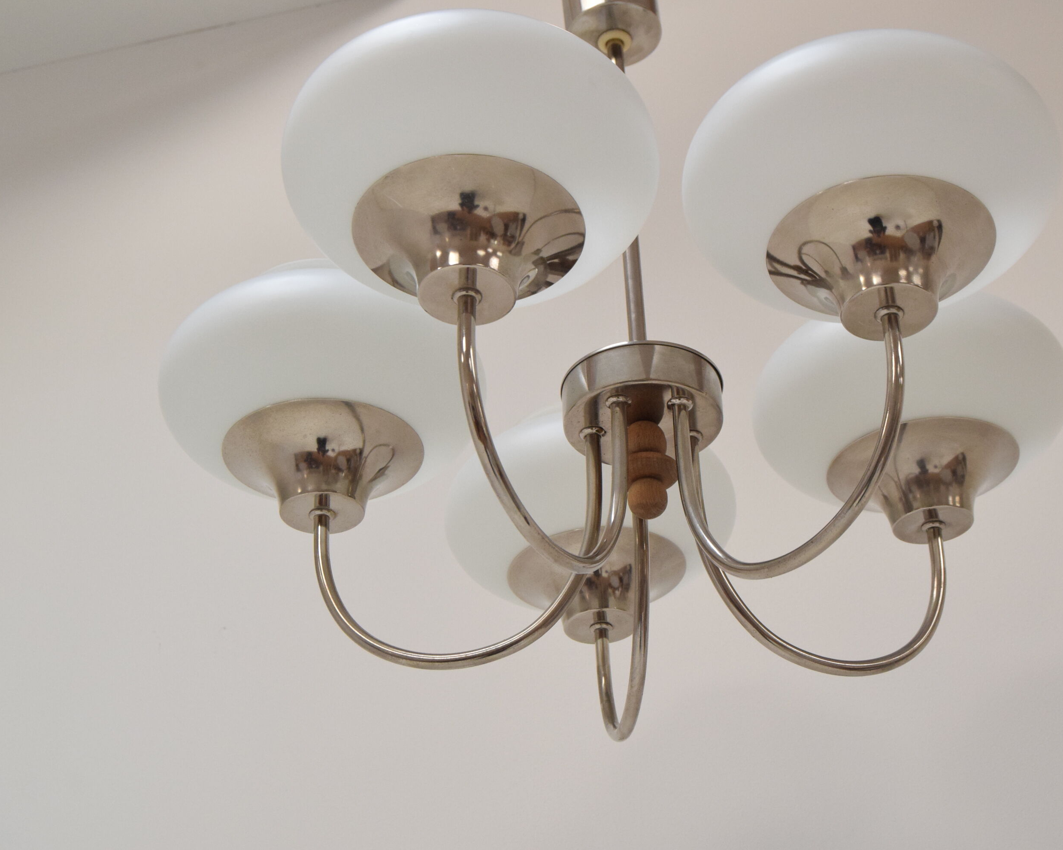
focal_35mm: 60
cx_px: 578
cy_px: 425
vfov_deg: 25.6
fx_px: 1874
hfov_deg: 31.7
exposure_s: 1/200
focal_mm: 35
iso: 1600
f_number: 7.1
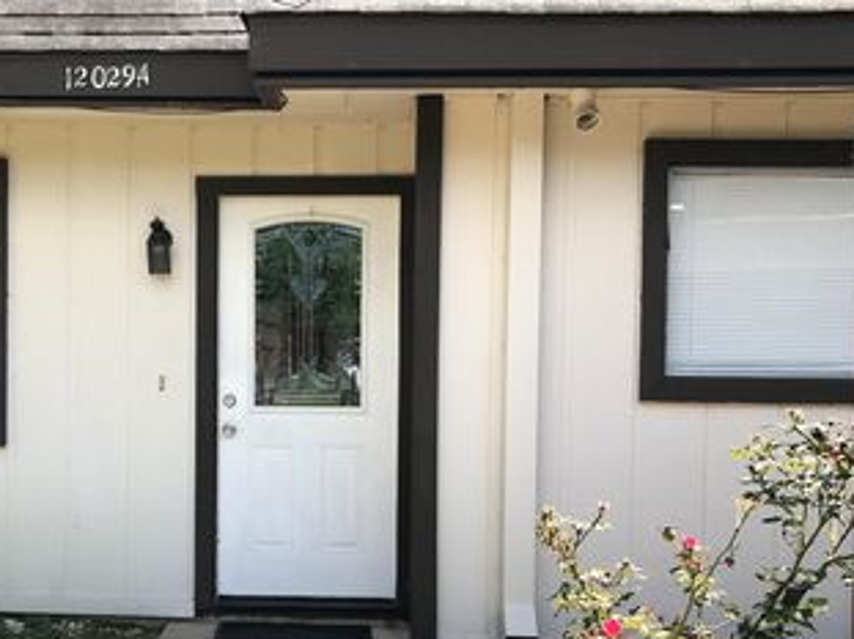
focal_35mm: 45
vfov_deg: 32.1
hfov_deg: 41.5
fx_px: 1110
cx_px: 275
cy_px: 388
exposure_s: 1/825
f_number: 1.8
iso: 20
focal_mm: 3.99
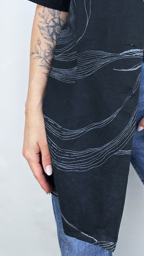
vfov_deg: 42.6
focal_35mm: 45
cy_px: 38
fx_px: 305
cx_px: 157
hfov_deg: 24.8
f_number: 1.78
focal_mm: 6.86
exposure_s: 1/392
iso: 80
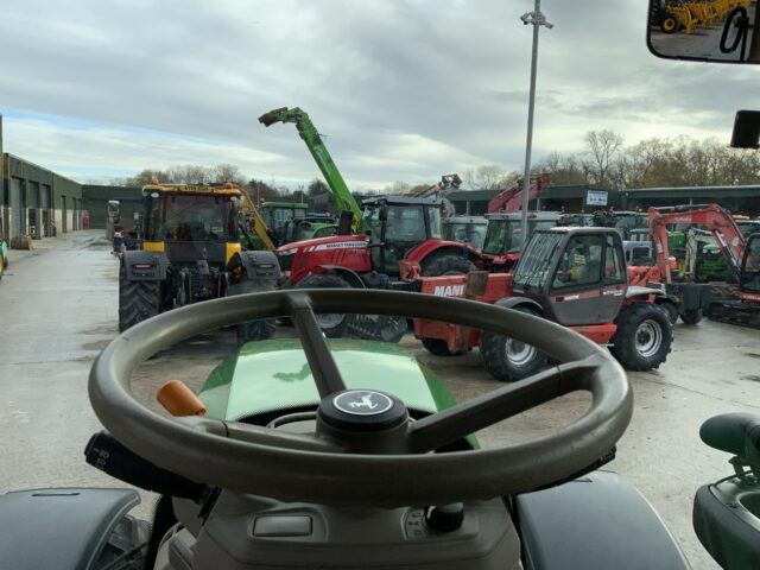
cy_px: 285
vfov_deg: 48.2
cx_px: 380
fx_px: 637
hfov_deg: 61.7
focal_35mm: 29
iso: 16
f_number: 1.8
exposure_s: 1/674
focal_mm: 3
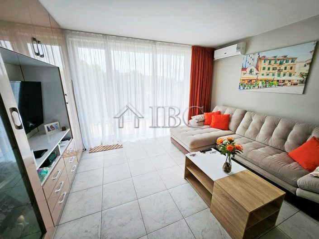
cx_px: 160
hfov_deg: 106.2
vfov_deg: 89.9
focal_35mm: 13
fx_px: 120
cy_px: 120
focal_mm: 1.7
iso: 32
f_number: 2.2
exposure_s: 1/191
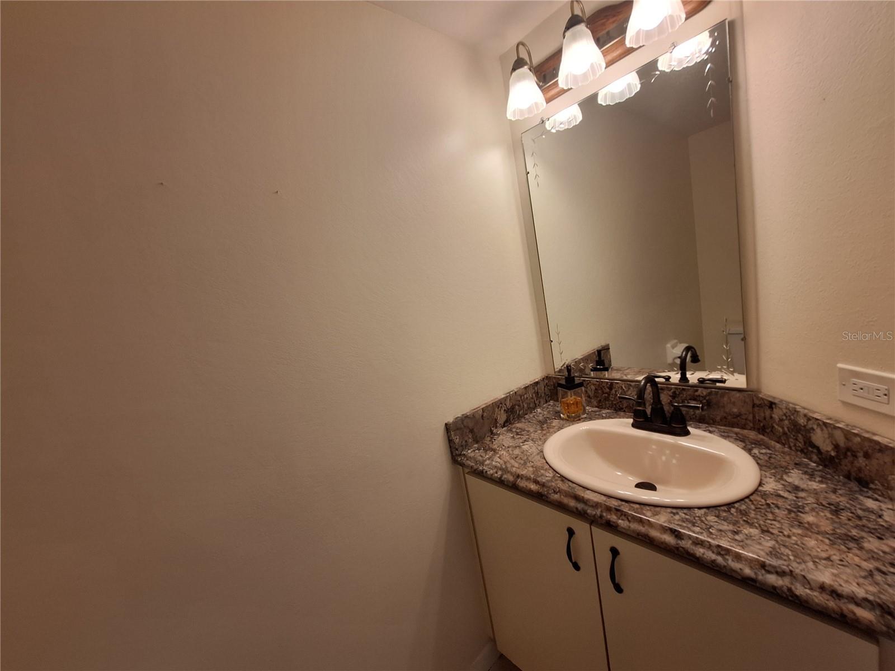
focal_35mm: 13
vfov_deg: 89.9
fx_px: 336
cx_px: 448
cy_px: 336
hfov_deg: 106.2
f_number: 2.2
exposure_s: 1/40
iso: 64
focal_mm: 1.74
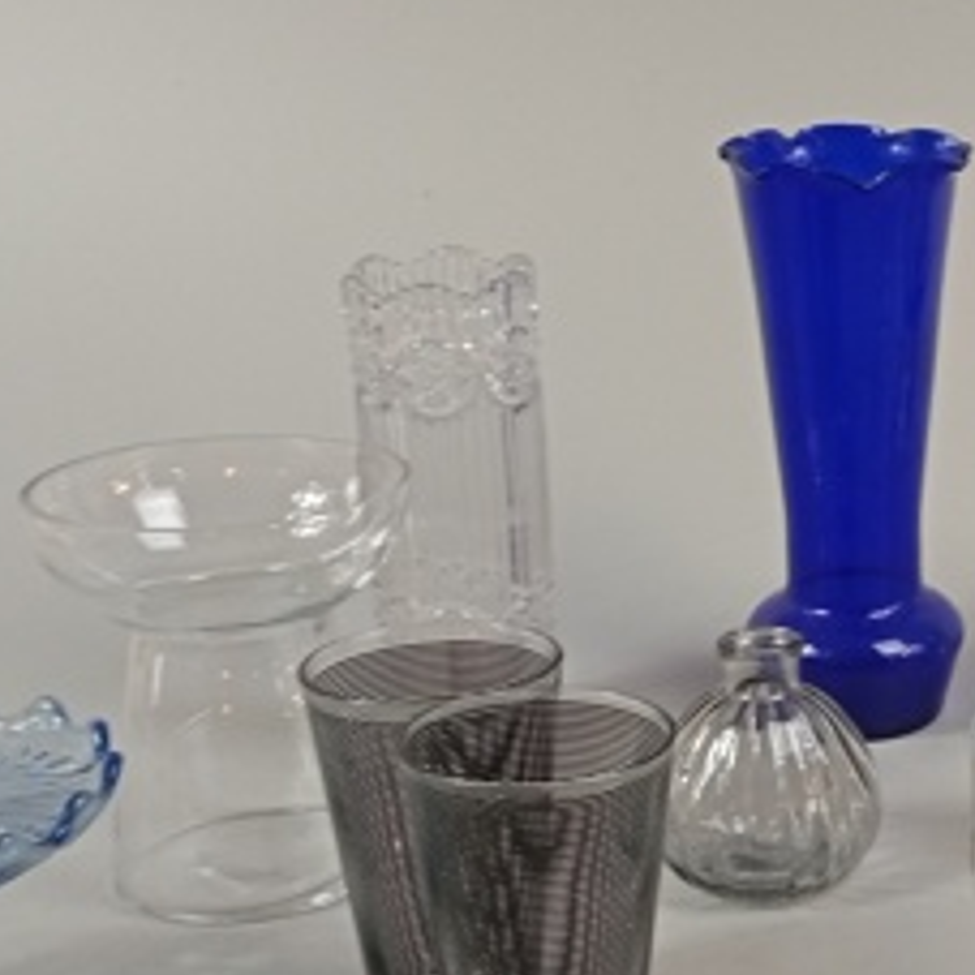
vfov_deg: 20.6
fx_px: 2677
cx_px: 1042
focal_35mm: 84
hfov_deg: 19.8
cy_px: 619
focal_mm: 3.98
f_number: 1.8
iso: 303
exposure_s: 1/33.3
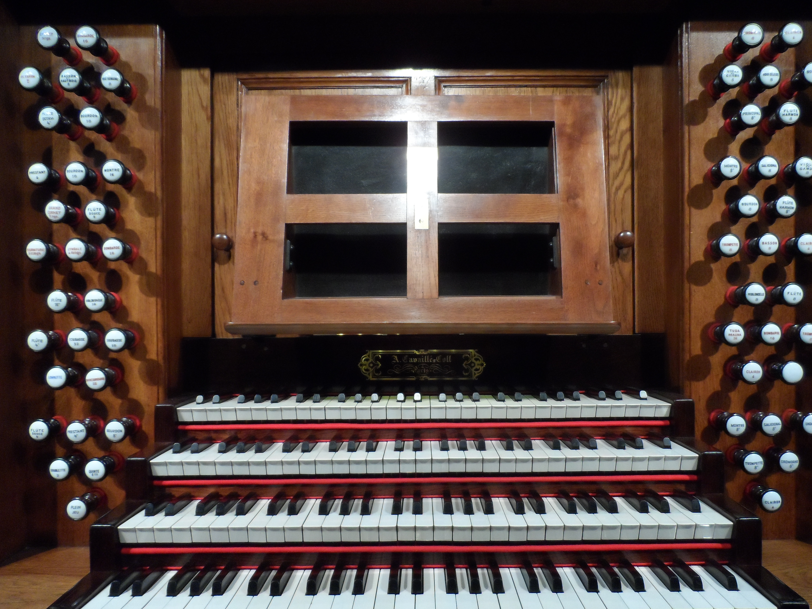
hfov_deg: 69.4
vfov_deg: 54.9
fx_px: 586
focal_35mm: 25
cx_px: 421
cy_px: 313
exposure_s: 1/20
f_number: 3.2
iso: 400
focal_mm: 4
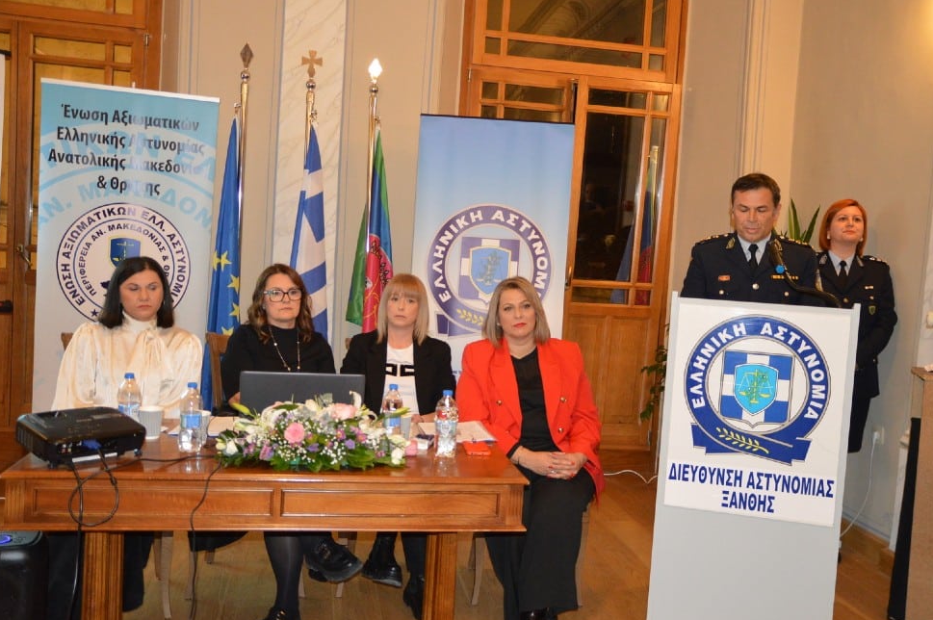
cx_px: 477
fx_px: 842
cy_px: 304
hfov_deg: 58.0
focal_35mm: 33
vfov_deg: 40.4
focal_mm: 21
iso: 1800
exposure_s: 1/60
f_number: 3
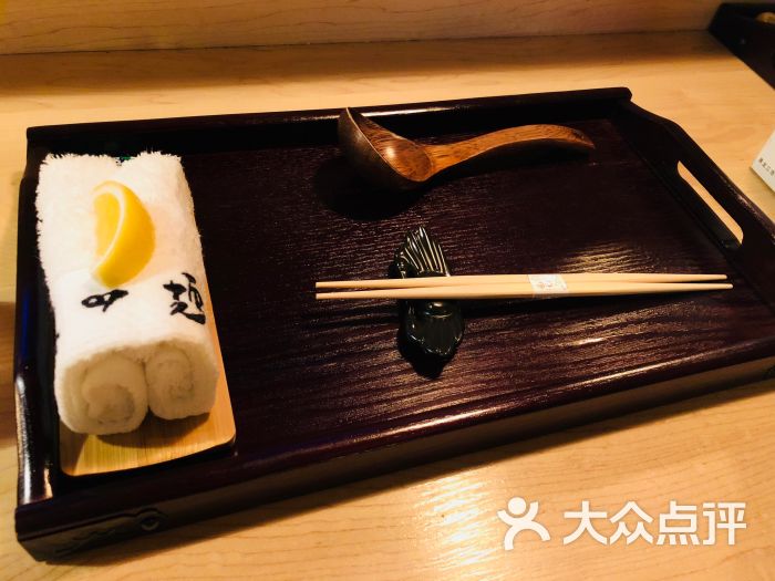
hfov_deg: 63.4
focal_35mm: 28
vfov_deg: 49.7
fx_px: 627
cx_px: 388
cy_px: 290
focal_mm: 4
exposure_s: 1/4
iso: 125
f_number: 1.8
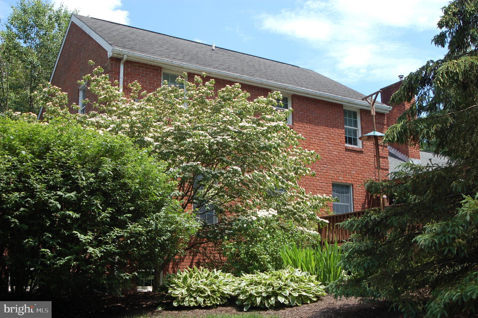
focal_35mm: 42
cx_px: 239
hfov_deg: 46.4
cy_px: 159
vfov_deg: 31.8
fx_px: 557
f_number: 8
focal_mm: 28
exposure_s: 1/250
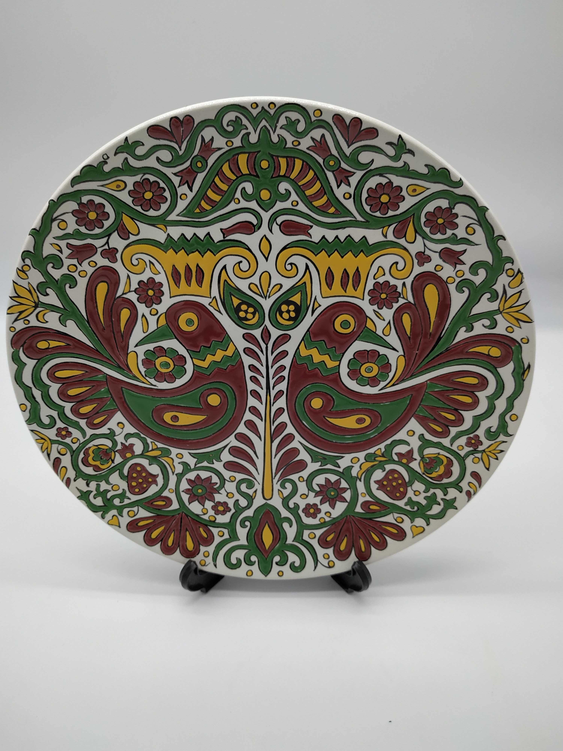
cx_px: 282
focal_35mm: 24
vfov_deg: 71.6
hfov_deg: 56.8
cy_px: 376
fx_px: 520
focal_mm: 3.94
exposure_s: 1/358
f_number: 1.9
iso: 100
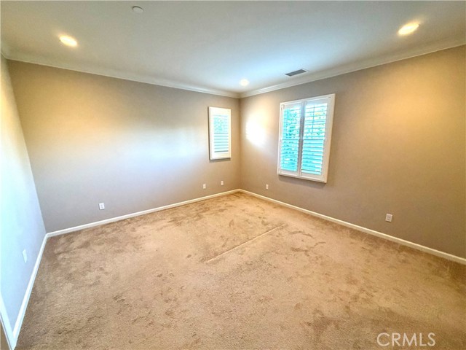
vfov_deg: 85.7
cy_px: 175
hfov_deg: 102.1
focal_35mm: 14
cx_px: 233
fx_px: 188
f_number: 2.2
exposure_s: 1/60
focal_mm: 2.22
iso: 400
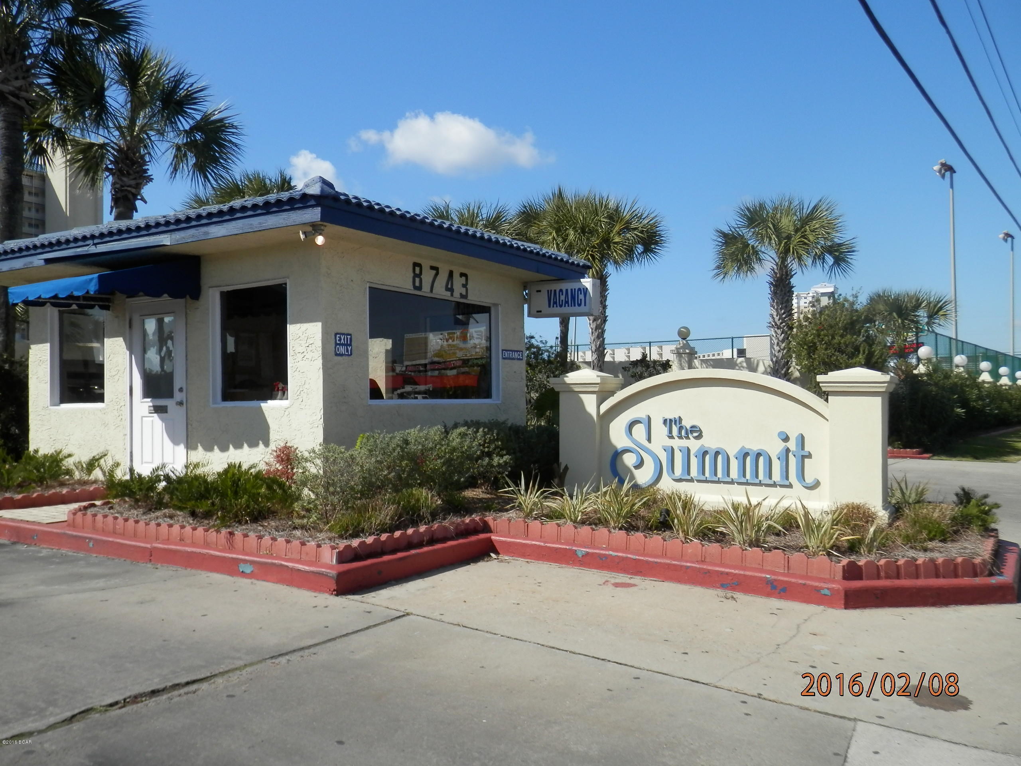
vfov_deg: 51.4
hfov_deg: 65.3
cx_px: 510
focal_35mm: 27
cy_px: 383
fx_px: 796
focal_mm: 5
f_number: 9
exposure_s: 1/160
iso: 80
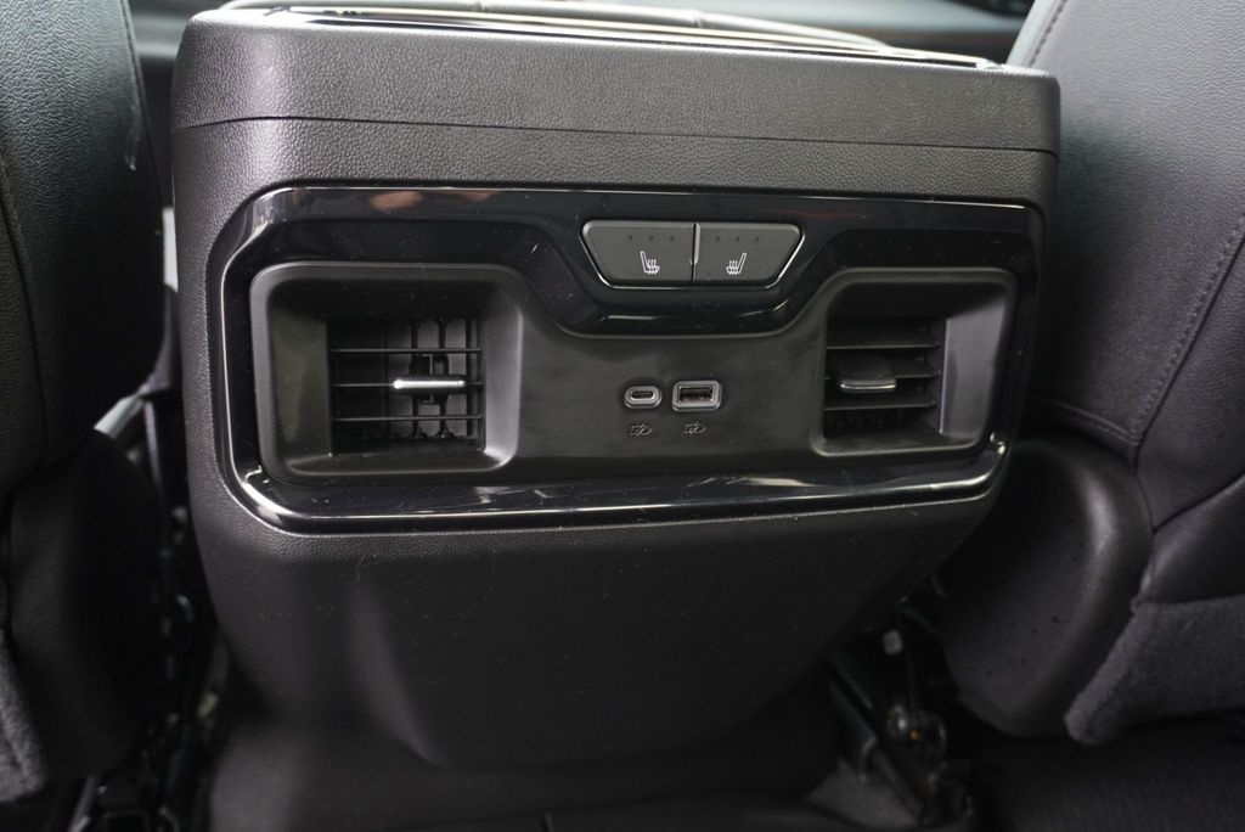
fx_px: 1038
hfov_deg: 61.9
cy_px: 416
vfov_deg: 43.7
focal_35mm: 30
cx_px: 622
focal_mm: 20
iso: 640
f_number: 4
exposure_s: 1/60
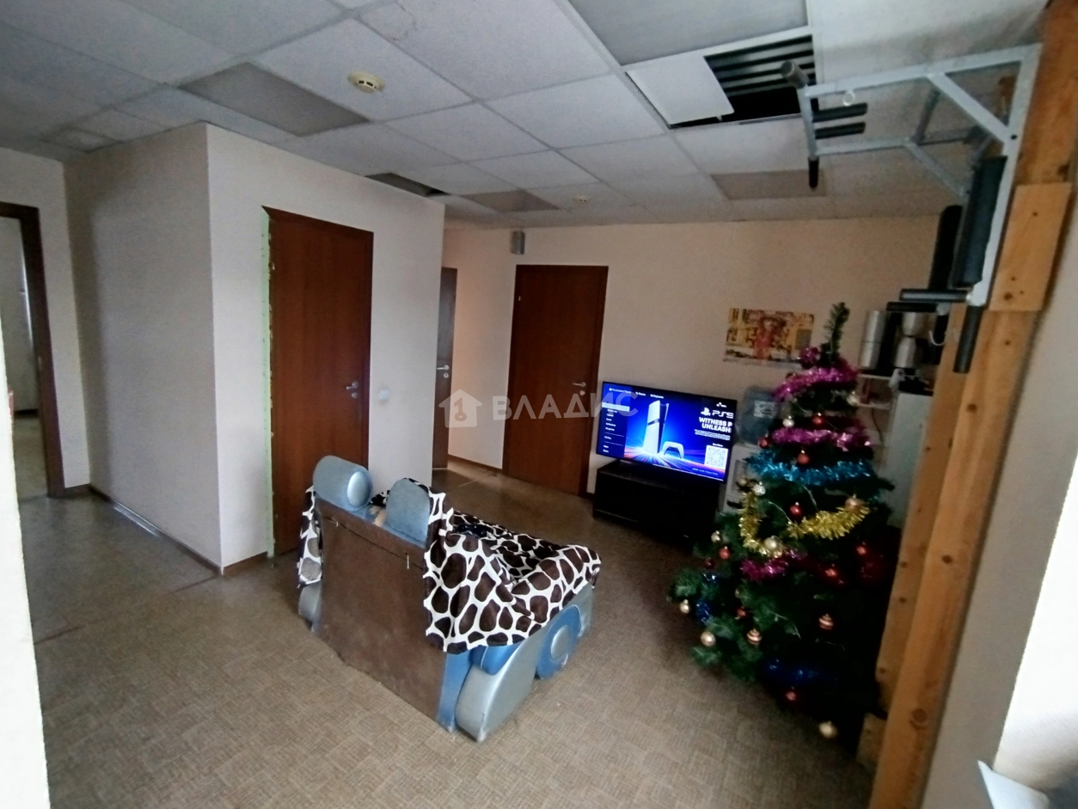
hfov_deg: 98.2
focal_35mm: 15
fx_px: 467
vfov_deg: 81.8
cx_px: 539
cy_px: 404
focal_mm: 1.65
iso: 250
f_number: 2.2
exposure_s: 1/24
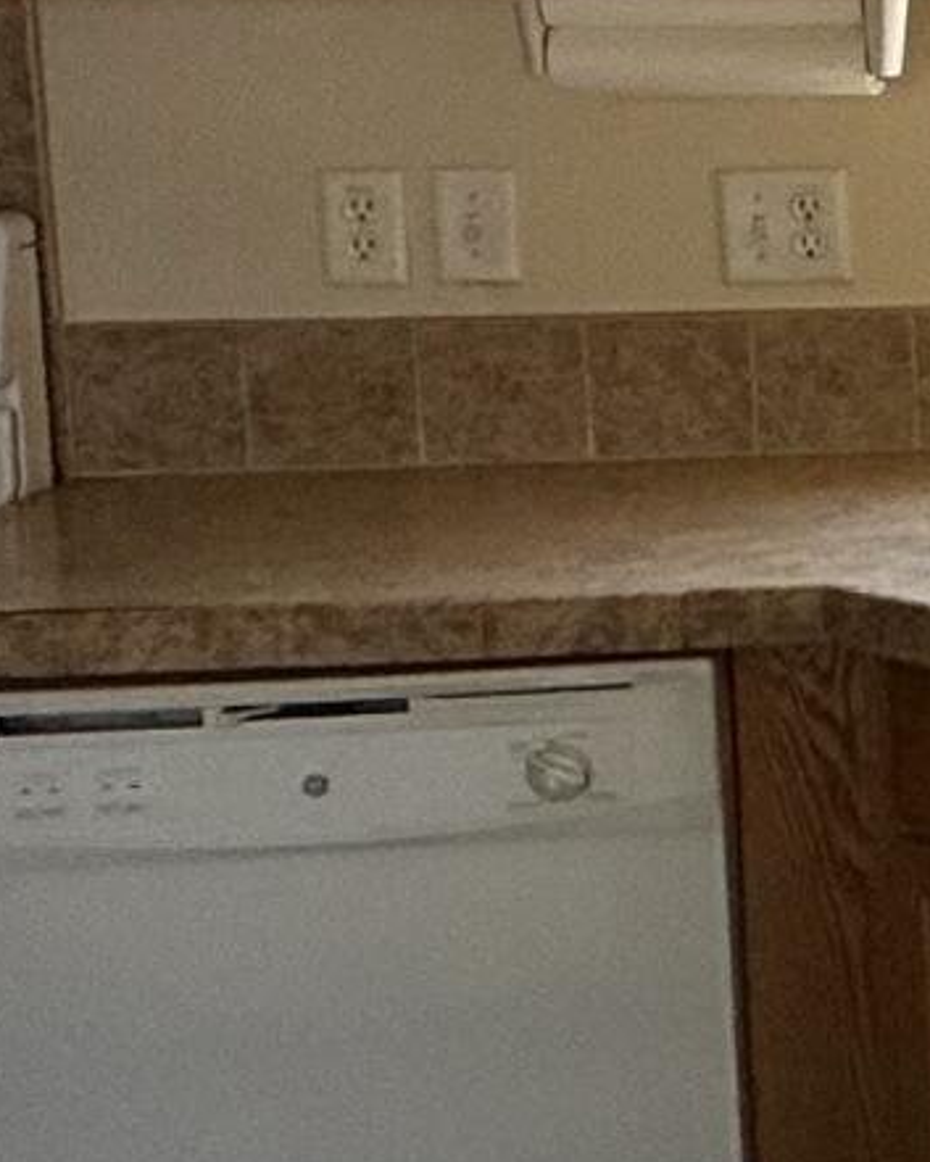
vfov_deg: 20.4
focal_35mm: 93
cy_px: 240
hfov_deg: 11.4
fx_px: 3199
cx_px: 2629
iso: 64
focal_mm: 2.22
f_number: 2.2
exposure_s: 1/144
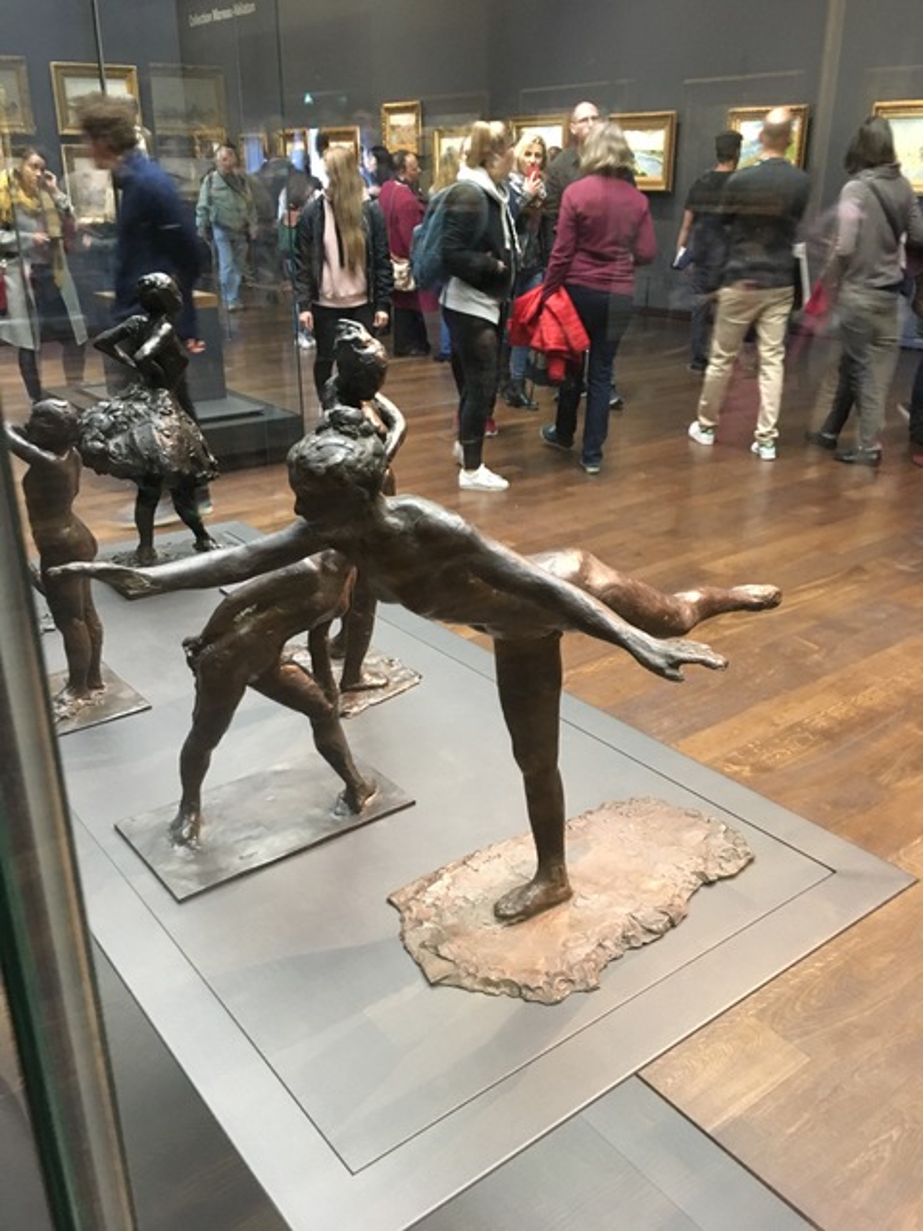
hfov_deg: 48.2
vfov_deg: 61.7
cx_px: 462
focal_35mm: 29
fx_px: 1031
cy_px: 616
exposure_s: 1/17
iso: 400
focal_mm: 4.15
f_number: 2.2
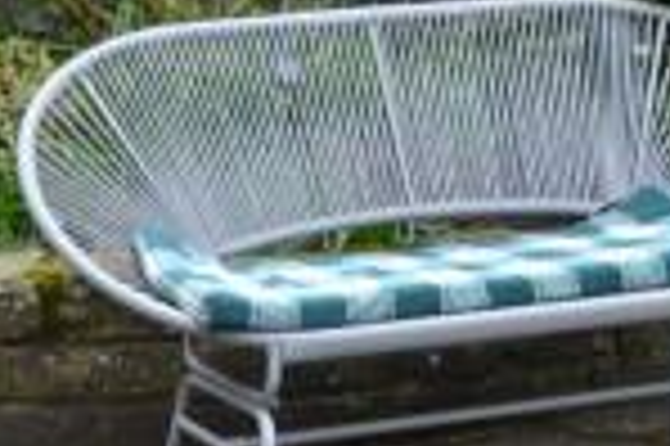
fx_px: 1915
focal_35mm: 103
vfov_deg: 13.1
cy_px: 20
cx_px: 90
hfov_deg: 19.5
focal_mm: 10
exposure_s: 1/125
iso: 250
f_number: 5.6
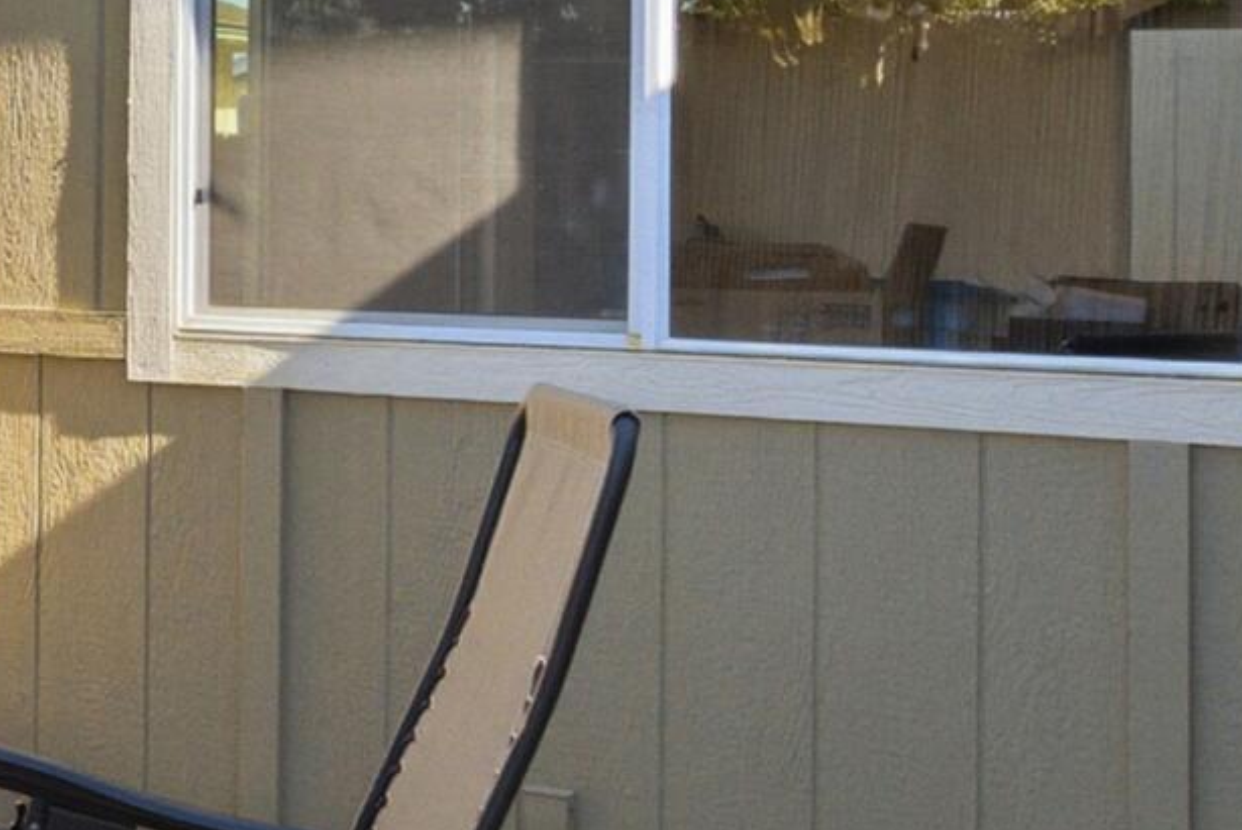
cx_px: -743
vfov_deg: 17.4
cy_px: 210
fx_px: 2693
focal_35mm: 78
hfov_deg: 21.0
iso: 1250
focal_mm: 16
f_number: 8
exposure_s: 1/8000
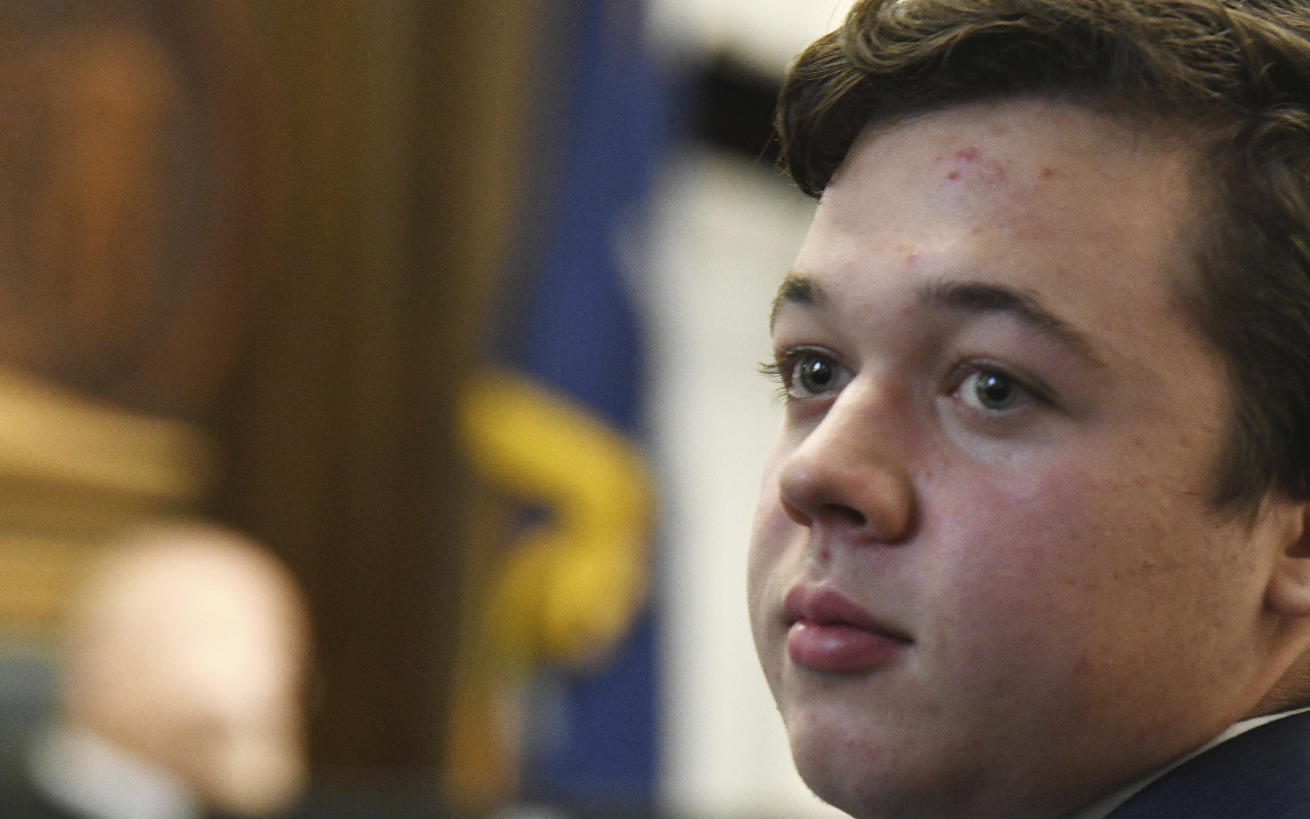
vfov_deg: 5.4
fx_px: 8747
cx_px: 975
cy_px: 601
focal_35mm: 245
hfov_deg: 8.6
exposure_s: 1/160
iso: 3200
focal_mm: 155
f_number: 5
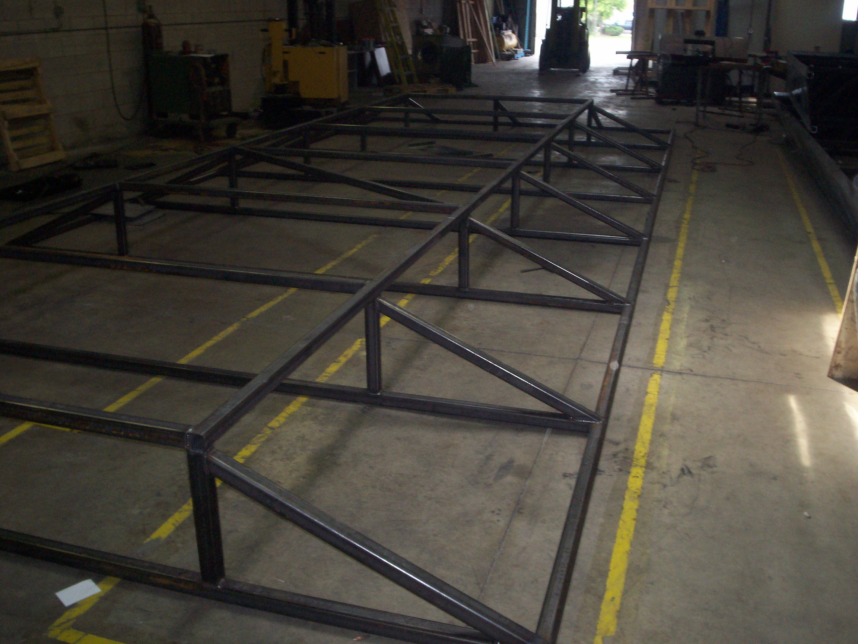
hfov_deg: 51.4
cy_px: 322
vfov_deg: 39.7
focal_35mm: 36
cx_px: 429
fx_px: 892
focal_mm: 5.9
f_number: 4.5
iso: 140
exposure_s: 1/64
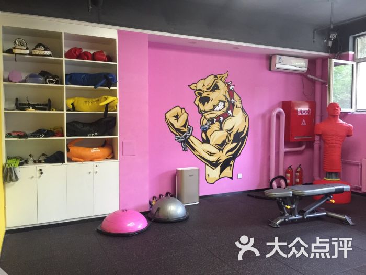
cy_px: 138
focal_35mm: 29
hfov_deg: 61.7
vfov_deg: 48.2
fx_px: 307
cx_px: 183
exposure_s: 1/17
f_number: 2.2
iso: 125
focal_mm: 4.15
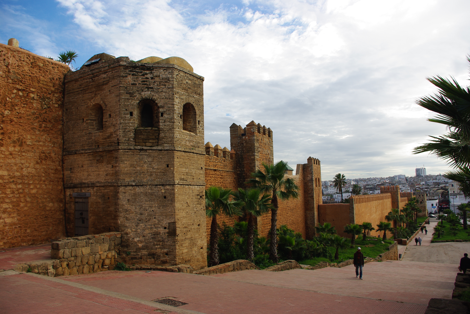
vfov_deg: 48.0
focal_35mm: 27
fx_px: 353
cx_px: 235
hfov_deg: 67.3
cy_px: 157
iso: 100
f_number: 8
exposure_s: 1/125
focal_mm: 18
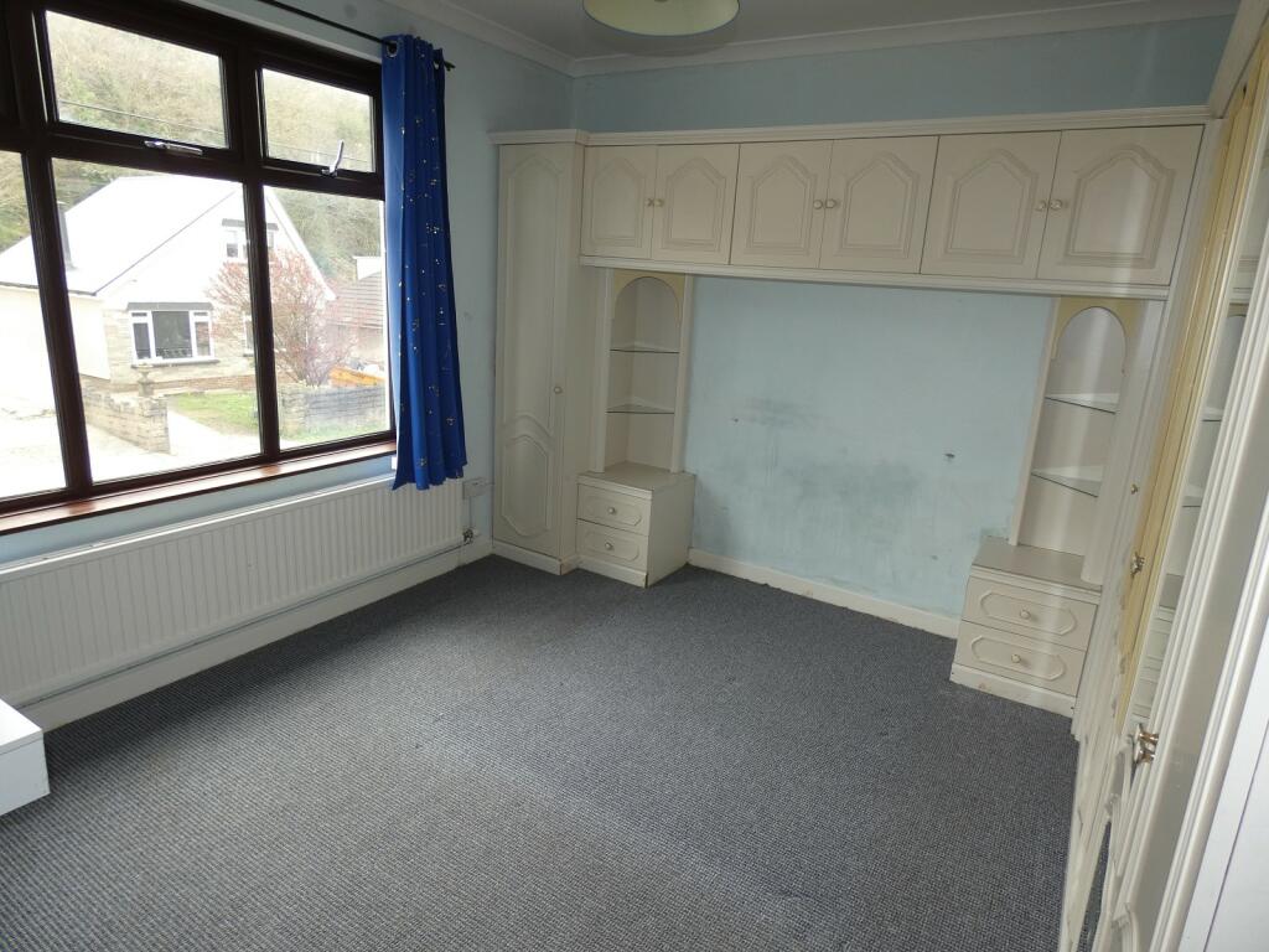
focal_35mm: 20
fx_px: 733
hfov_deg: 81.7
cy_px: 476
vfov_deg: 66.0
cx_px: 634
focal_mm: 3.6
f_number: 2.8
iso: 100
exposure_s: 1/60
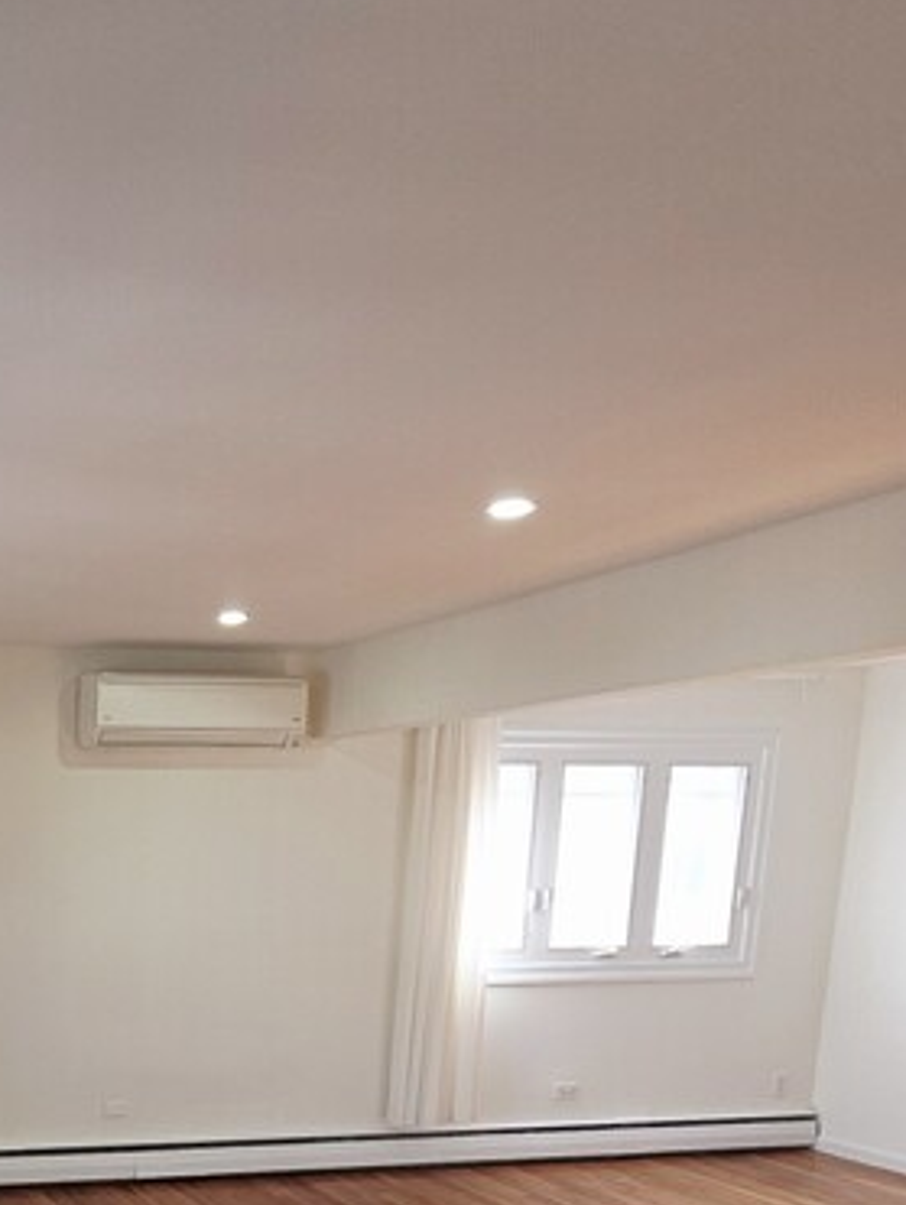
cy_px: 1104
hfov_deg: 34.8
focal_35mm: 35
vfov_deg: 46.9
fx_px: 1219
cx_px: -104
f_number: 1.9
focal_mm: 2.2
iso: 32
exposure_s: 1/60.2
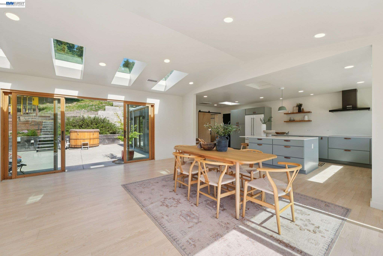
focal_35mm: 14
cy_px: 128
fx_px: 149
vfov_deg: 81.2
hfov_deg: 104.3
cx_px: 192
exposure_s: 1/320
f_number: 8
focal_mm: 14
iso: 500
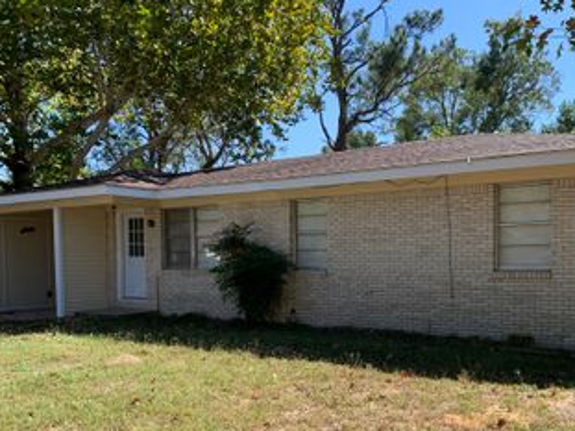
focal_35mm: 36
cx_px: 354
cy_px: 286
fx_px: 598
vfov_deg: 39.2
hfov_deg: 50.9
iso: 25
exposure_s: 1/945
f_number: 1.8
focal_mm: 4.25
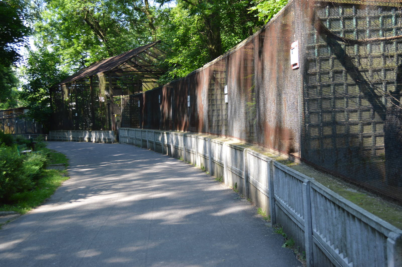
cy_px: 134
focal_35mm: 45
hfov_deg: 43.6
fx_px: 502
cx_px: 201
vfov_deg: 29.8
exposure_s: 1/80
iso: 100
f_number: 4.5
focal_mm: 30
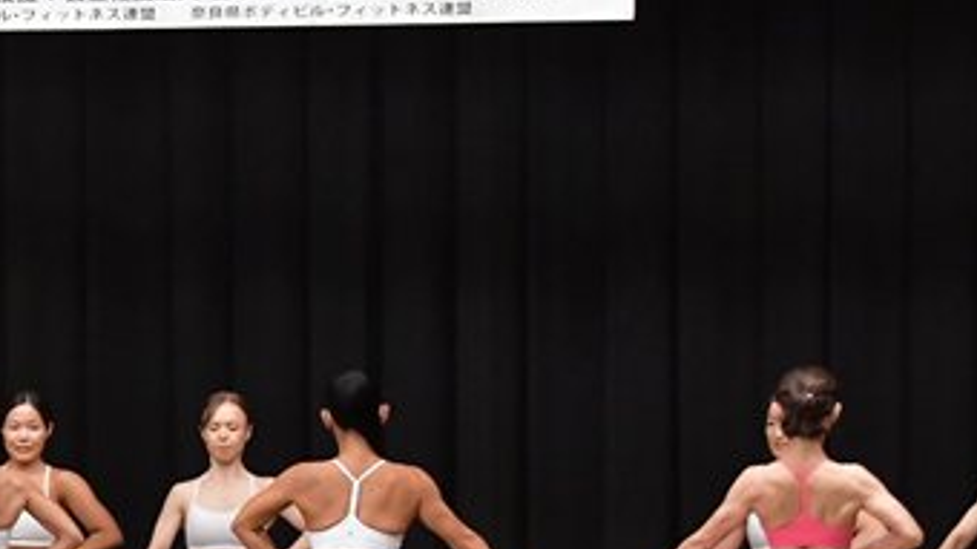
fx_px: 5749
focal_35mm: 222
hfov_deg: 9.7
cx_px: 50
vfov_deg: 5.4
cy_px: 684
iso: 5000
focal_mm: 62
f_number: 5.6
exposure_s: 1/400
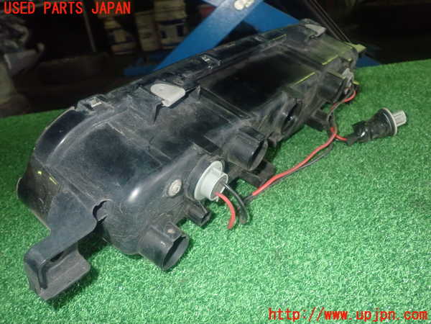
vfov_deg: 46.8
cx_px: 216
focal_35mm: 30
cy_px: 162
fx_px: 374
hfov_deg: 60.0
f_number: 6.3
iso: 800
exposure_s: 1/30
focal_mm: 5.4
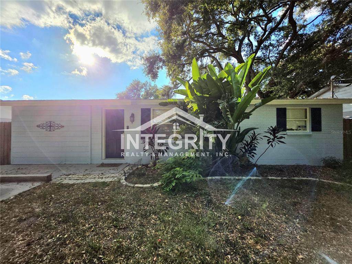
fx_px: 132
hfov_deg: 106.2
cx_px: 176
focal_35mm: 13
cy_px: 132
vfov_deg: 89.9
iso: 40
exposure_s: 1/2500
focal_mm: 2.2
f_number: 1.9
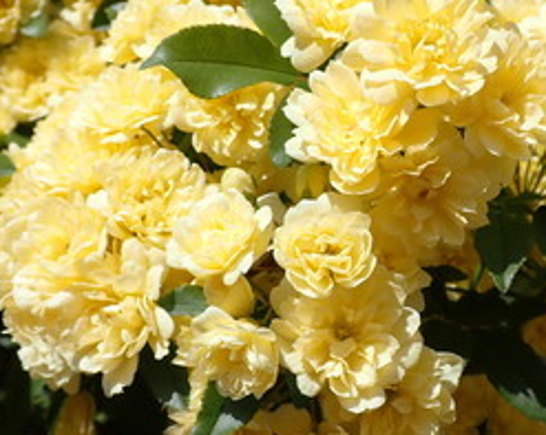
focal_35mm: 57
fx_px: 920
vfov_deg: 26.6
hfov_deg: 32.8
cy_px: 252
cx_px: 358
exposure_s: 1/200
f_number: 9
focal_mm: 5.79
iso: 100
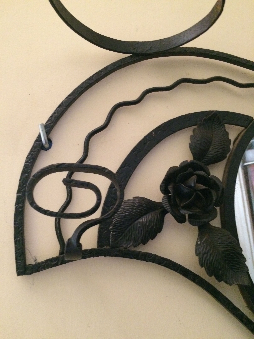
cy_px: 170
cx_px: 127
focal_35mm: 29
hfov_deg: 48.2
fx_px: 284
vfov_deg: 61.7
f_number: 2.2
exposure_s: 1/17
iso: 500
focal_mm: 4.15
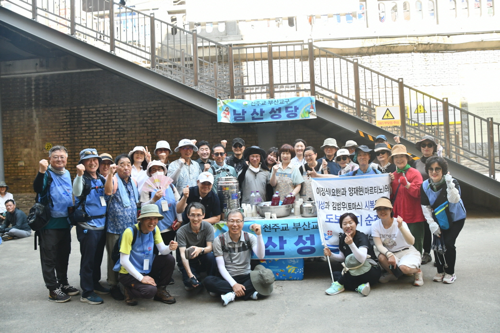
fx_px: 375
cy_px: 166
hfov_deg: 67.4
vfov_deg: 47.9
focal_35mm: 27
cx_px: 250
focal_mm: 18
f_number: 5.6
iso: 1000
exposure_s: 1/200
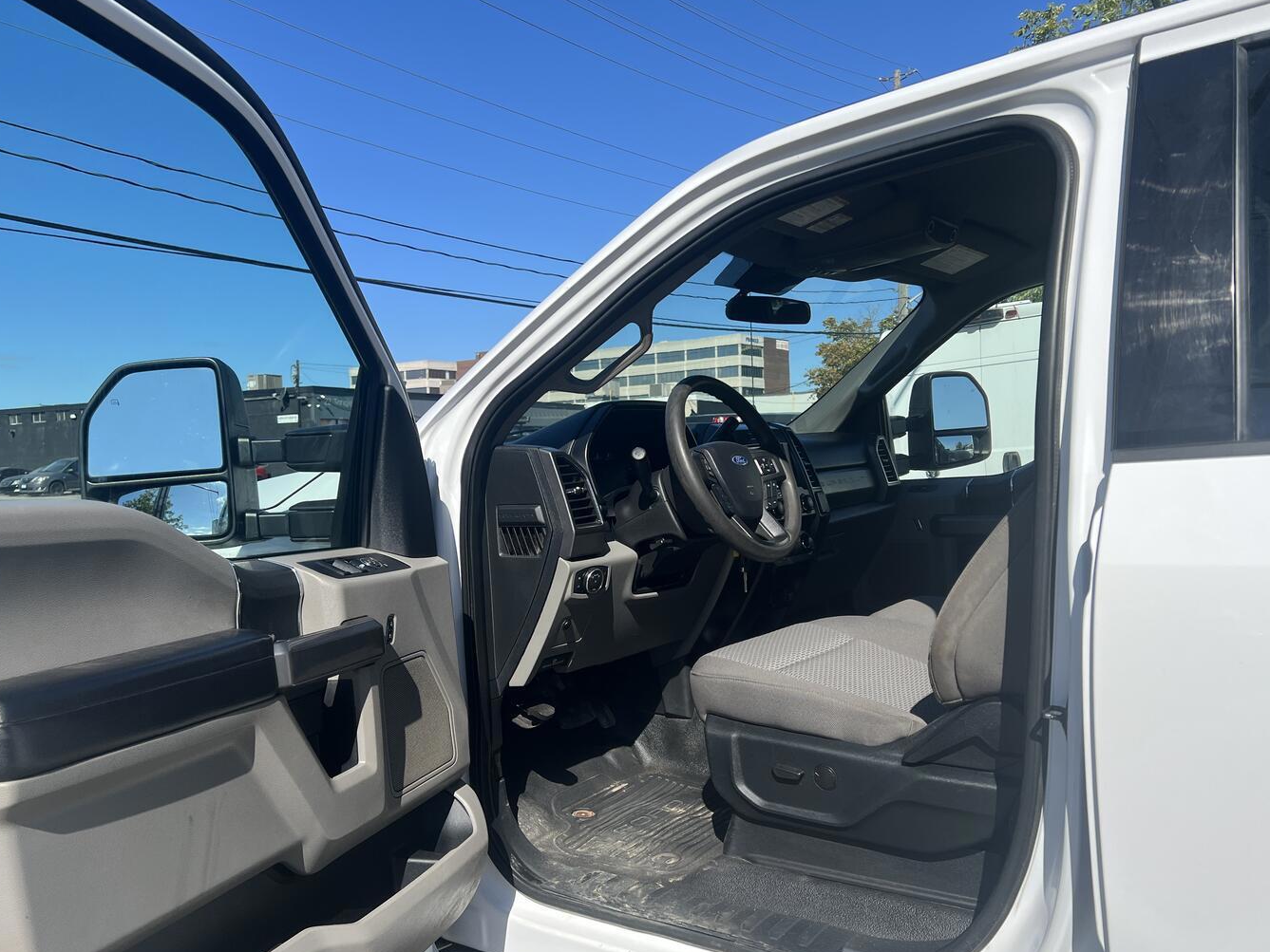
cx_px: 624
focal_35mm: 28
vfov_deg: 49.7
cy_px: 505
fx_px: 1027
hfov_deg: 63.4
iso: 50
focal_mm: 5.7
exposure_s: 1/3460
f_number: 1.5
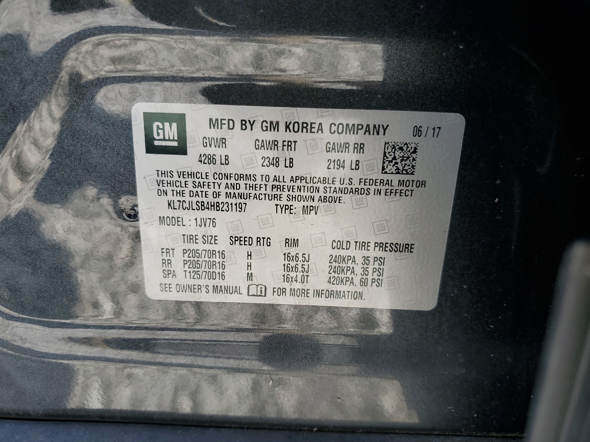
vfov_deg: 53.1
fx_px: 443
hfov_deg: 67.3
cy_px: 221
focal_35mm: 26
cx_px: 295
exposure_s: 1/526
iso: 50
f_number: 1.5
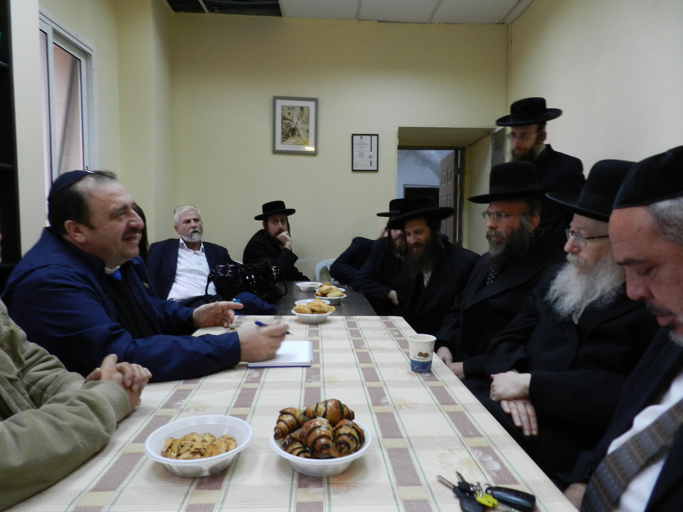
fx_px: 454
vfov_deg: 58.9
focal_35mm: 23
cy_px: 256
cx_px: 342
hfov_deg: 73.9
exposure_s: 1/30
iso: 160
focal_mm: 4
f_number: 3.4
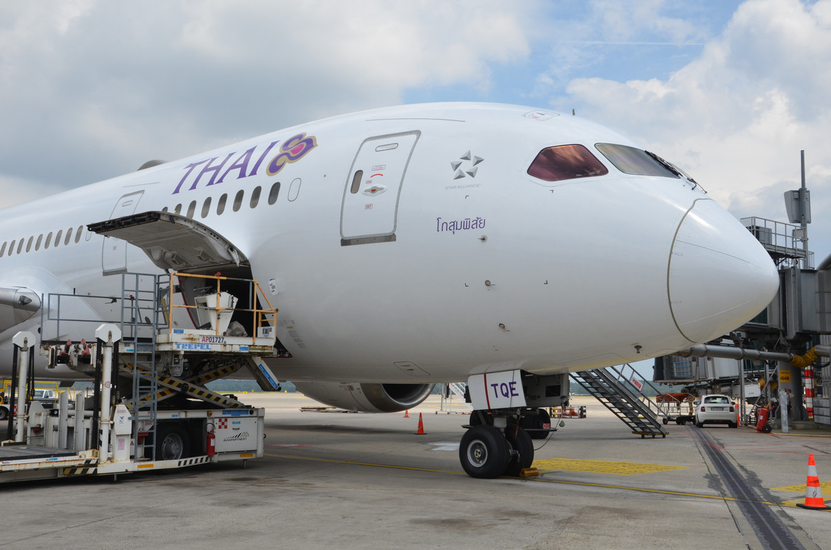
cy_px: 275
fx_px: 898
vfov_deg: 34.1
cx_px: 416
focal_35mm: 39
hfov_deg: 49.6
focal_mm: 26
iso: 400
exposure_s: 1/640
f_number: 13
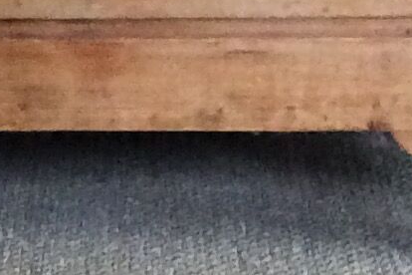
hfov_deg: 9.9
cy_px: 651
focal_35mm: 208
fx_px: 2380
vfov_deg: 6.3
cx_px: 151
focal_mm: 3.3
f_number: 2.4
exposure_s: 1/17
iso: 320
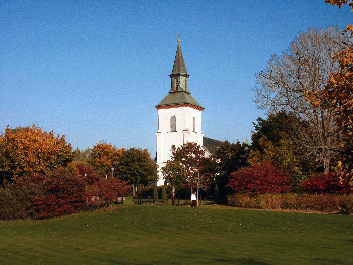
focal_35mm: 79
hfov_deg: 24.7
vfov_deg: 18.7
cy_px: 132
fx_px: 806
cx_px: 176
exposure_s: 1/500
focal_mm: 19.72
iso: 100
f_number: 8
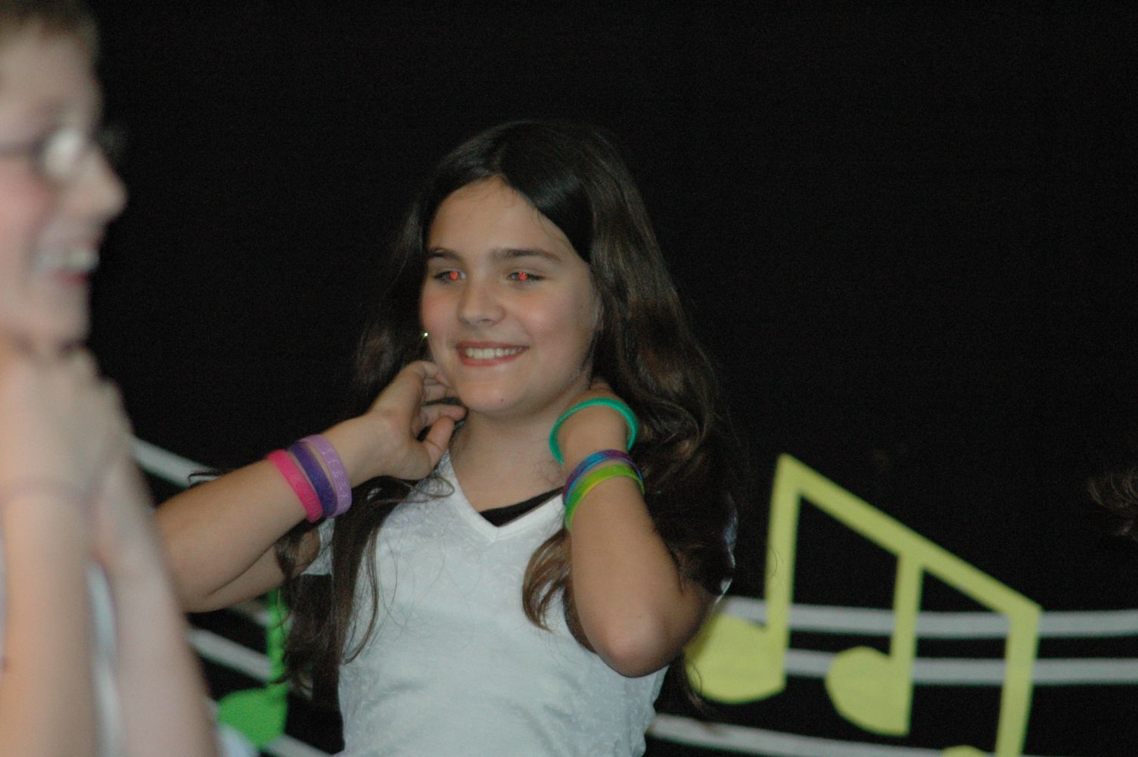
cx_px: 569
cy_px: 378
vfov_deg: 3.7
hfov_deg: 5.5
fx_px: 11844
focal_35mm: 375
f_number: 5.3
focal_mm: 250
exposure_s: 1/60
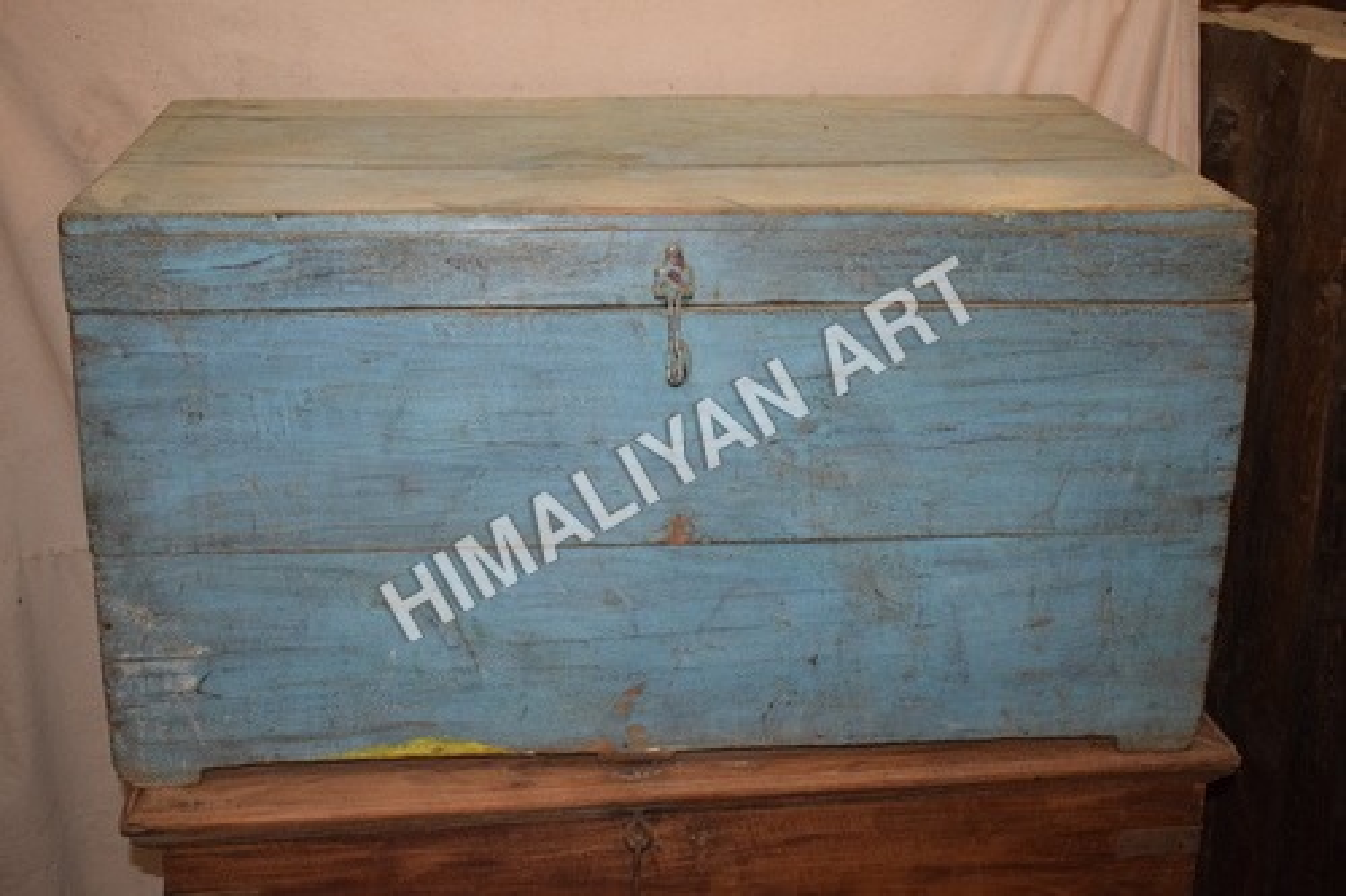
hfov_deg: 41.1
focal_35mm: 48
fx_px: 1794
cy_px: 448
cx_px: 673
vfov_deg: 28.1
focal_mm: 32
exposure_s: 1/60
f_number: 4.5
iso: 2500
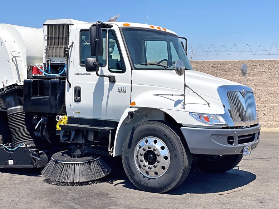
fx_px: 516
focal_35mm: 64
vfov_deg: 22.9
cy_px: 104
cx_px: 140
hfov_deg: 30.3
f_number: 2.2
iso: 32
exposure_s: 1/2597
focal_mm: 7.5
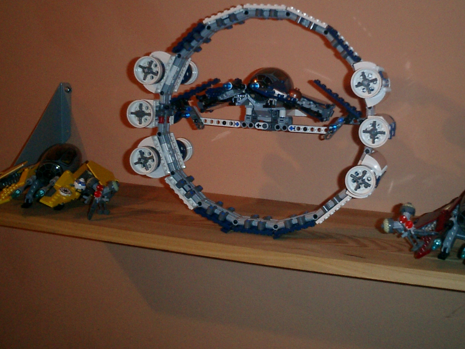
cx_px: 283
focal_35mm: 47
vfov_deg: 30.8
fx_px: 631
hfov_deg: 40.2
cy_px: 142
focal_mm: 7.5
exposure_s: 1/30
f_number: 3.2
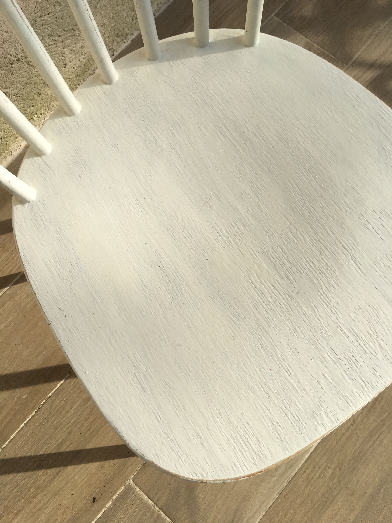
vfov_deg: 61.7
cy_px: 262
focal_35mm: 29
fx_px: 438
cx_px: 196
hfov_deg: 48.2
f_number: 2.2
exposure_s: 1/1451
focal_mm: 4.15
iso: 25
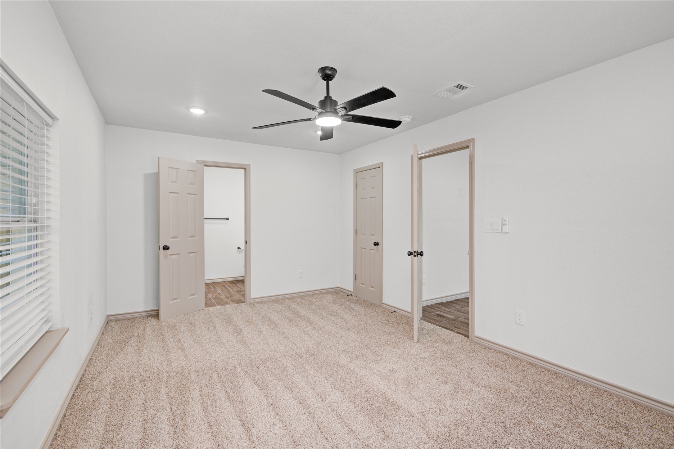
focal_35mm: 16
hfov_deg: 96.7
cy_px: 224
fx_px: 300
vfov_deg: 73.7
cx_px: 337
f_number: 8
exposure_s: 1/6
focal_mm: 16
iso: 200
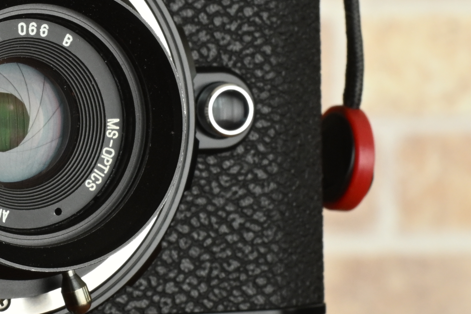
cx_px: -81
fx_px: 3073
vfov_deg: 5.8
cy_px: 89
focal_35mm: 235
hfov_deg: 8.7
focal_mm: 50
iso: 360
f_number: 2
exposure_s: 1/2.5
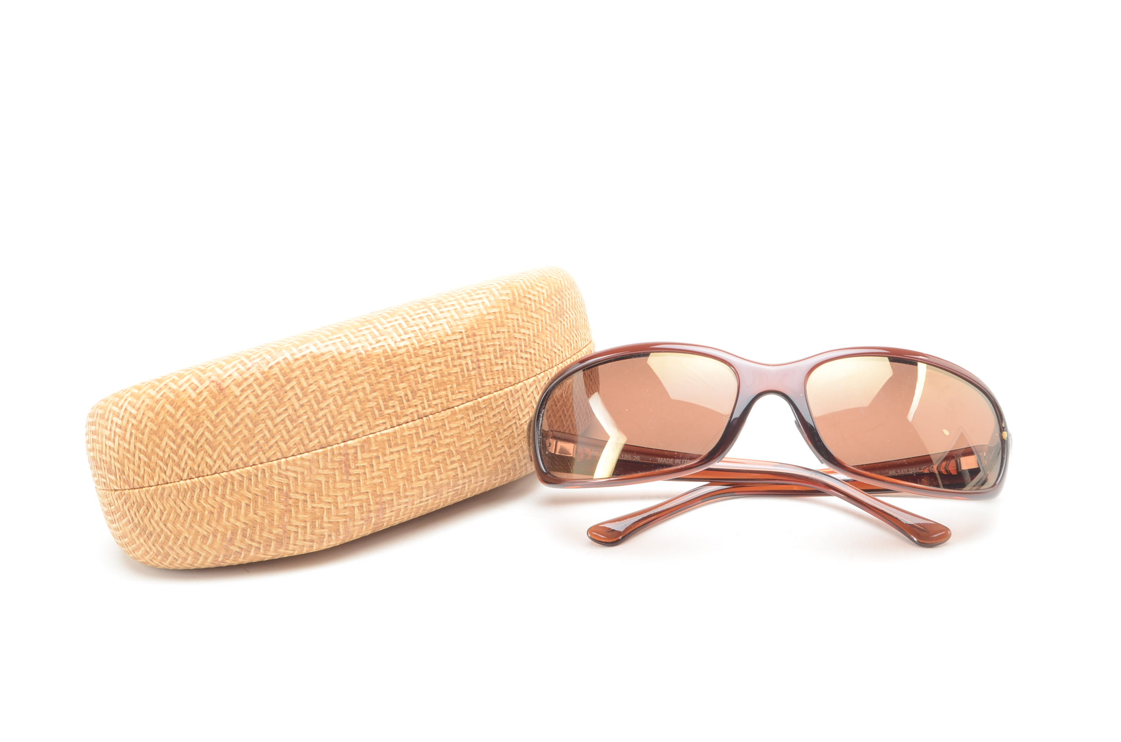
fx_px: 1631
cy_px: 371
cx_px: 560
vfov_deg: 25.6
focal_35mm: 52
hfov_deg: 37.9
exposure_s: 1/160
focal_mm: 35
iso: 250
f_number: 16
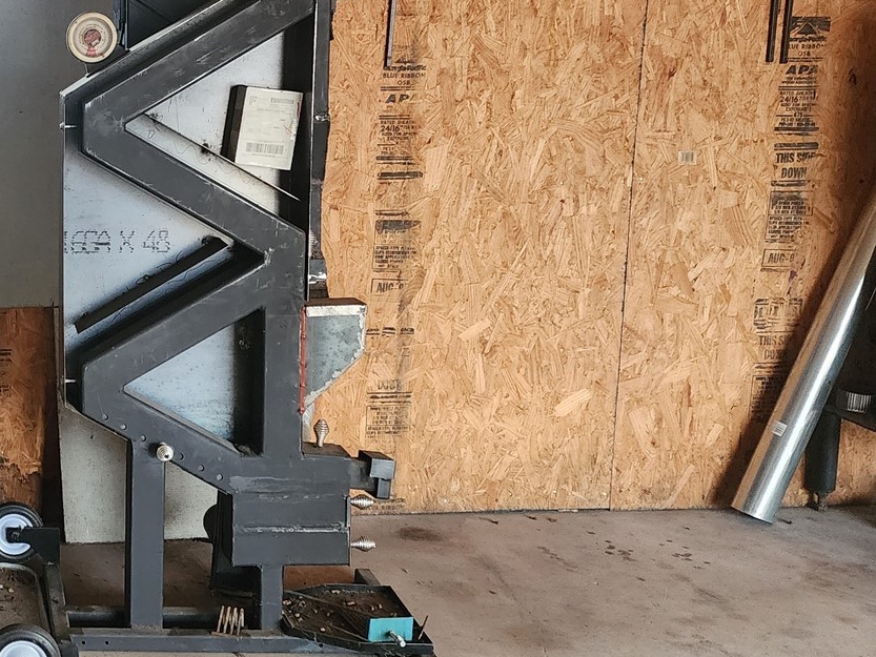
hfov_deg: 32.5
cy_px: 242
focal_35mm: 53
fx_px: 1341
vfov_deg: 27.4
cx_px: -46
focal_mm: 6.4
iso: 800
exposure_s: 1/120
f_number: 1.8
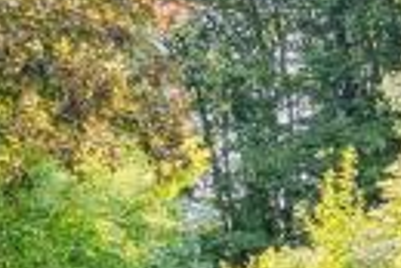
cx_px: 120
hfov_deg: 16.2
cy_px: 461
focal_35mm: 126
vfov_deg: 10.4
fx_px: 1405
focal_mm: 16
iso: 640
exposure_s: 1/160
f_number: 5.6
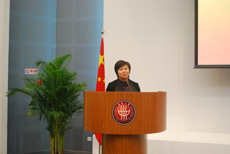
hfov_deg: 43.5
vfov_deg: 30.0
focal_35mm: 45
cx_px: 115
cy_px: 77
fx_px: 288
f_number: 4.8
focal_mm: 30
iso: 1600
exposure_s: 1/30
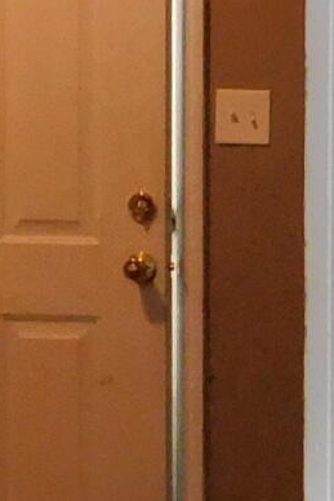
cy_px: 232
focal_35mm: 193
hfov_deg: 6.8
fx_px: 2683
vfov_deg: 10.7
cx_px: 732
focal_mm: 4.1
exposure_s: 1/20
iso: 400
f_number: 3
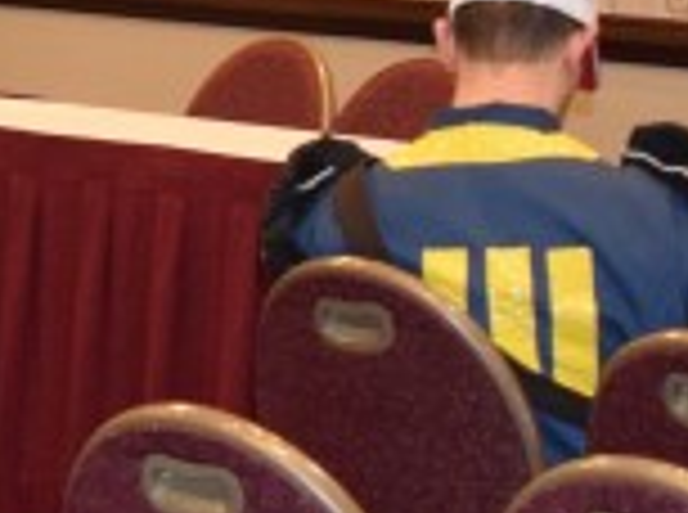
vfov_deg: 6.5
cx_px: -486
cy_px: 216
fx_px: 4533
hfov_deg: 8.4
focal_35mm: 229
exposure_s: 1/60
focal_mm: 21
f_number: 3.8
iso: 1400
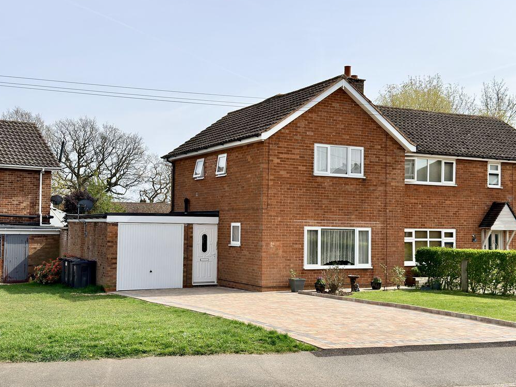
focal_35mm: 45
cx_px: 256
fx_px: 671
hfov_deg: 42.1
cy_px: 191
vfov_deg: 32.2
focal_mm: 6.76
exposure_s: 1/5618
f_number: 1.78
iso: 64
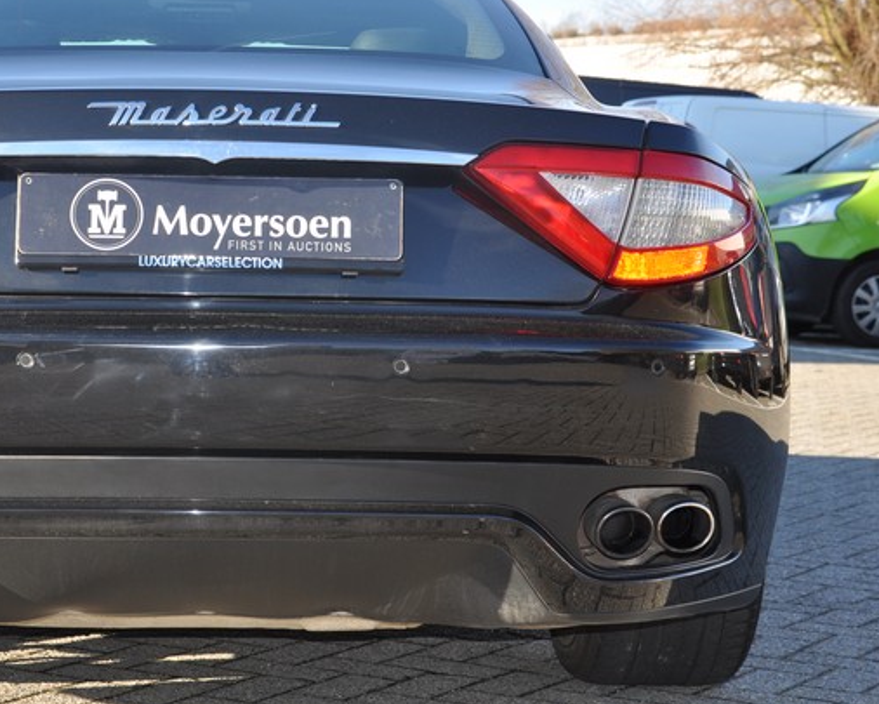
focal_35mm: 92
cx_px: 227
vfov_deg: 16.7
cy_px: 327
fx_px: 2394
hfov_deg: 20.7
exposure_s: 1/200
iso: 200
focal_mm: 44
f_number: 5.6
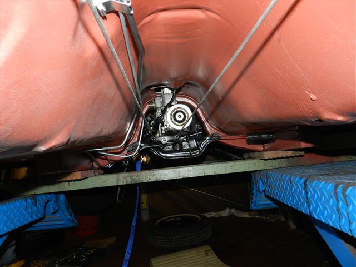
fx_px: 237
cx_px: 178
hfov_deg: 73.9
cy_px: 134
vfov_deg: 58.9
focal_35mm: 23
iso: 200
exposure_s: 1/30
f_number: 3.4
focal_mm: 4
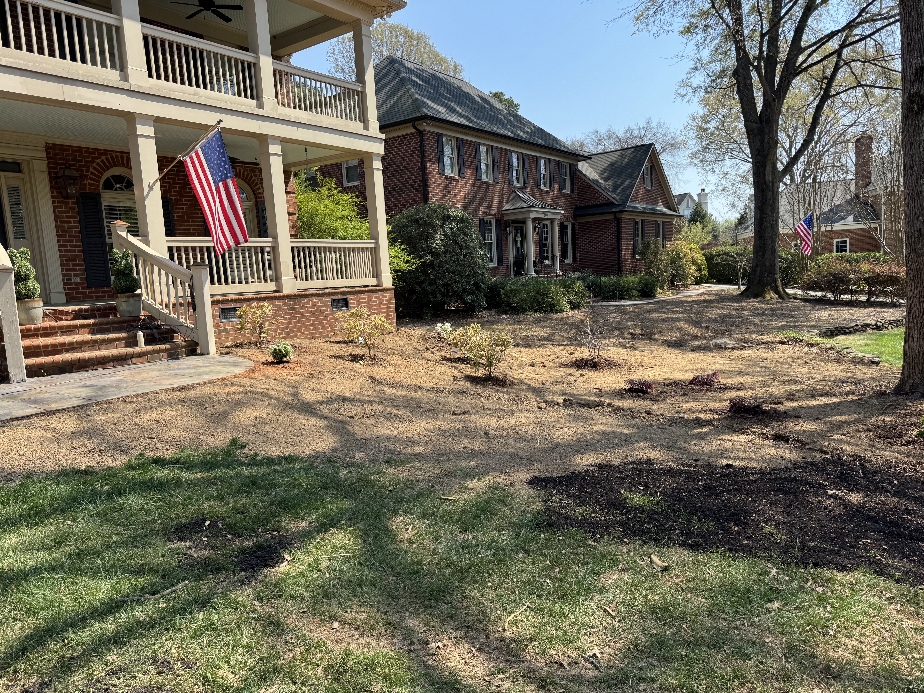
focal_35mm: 24
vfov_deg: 56.8
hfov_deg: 71.6
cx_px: 462
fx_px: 641
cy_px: 346
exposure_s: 1/1678
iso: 80
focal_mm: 6.76
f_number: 1.78
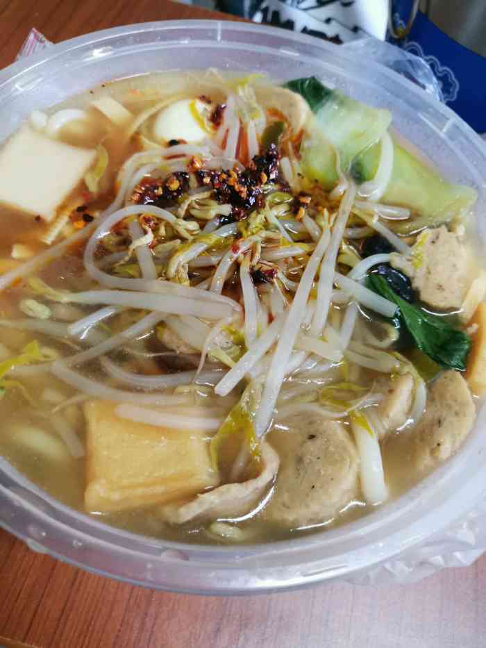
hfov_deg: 51.4
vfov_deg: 65.3
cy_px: 324
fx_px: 505
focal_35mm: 27
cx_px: 243
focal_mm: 3.95
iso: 250
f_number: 1.8
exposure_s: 1/33.3
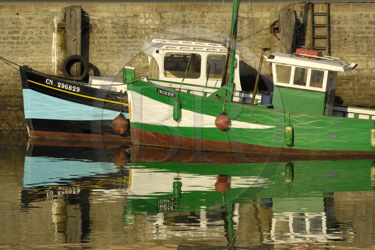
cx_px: 188
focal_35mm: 202
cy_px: 125
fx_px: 2109
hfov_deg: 10.2
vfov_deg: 6.8
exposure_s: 1/320
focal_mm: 135
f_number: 7.6
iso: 100
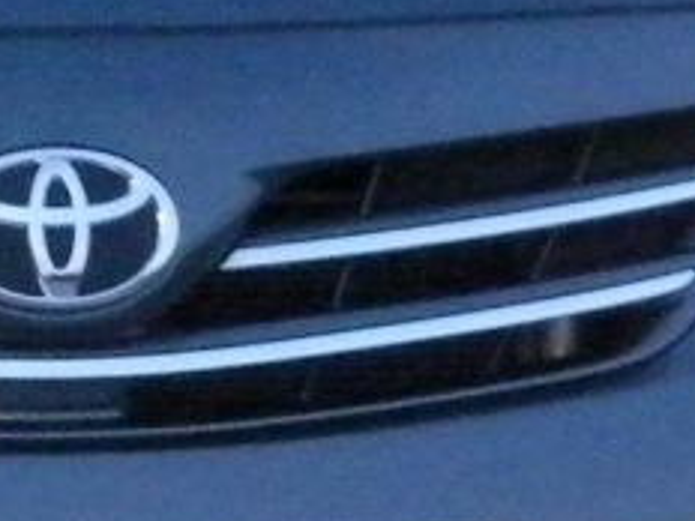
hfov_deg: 3.6
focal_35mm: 542
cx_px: -371
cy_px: 88
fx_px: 10882
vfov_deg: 2.7
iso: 800
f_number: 4.1
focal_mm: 13.7
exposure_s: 1/12.3
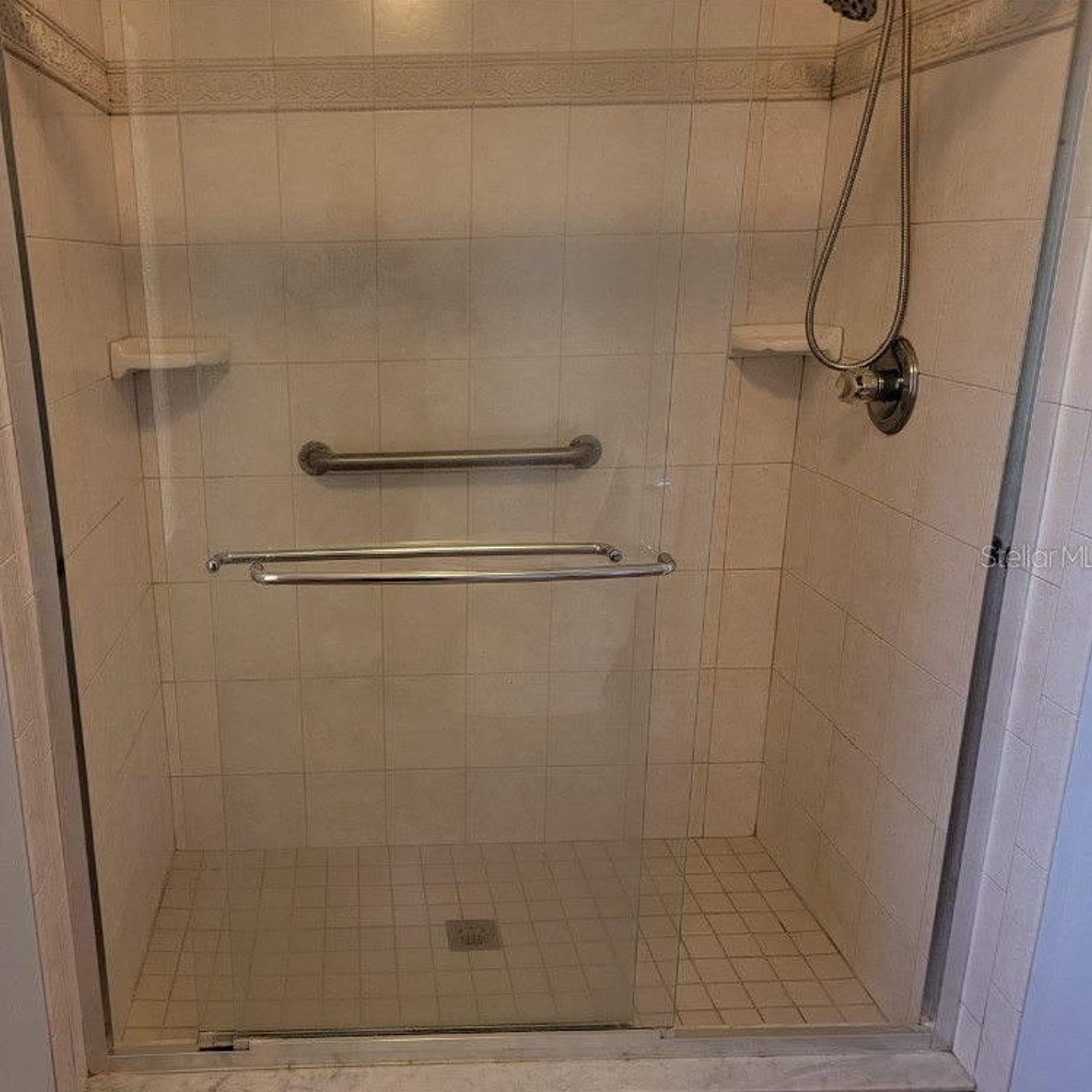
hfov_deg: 54.6
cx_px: 372
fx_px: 1035
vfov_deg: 55.6
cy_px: 555
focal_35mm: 29
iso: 160
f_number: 1.8
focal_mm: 6.7
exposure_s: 1/120
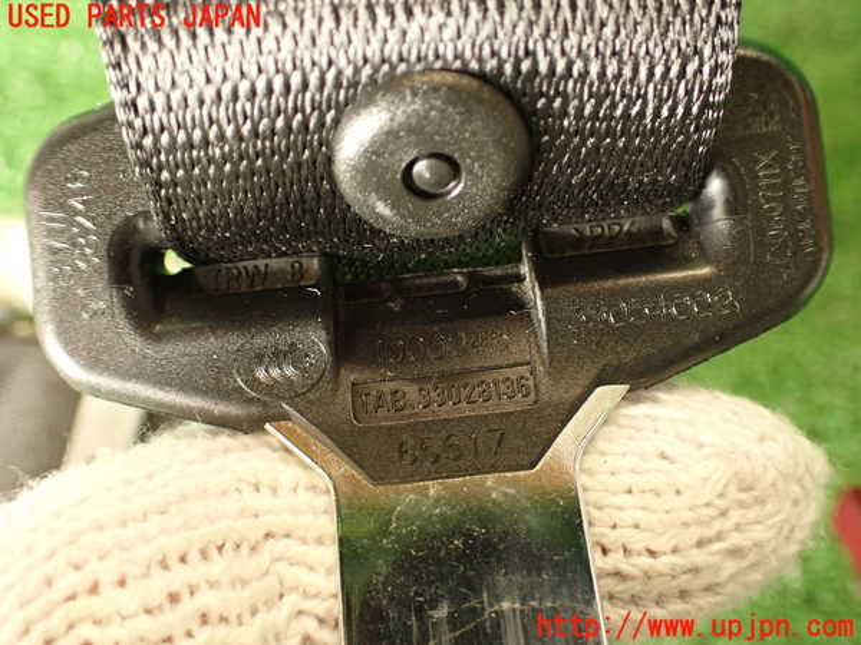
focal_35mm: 32
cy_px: 322
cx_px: 430
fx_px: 796
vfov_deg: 44.2
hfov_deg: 56.8
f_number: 2.4
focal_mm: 5.79
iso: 250
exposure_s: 1/30
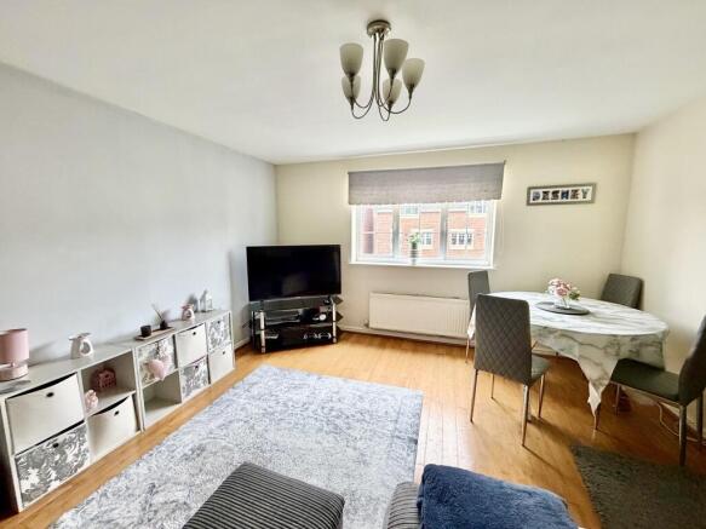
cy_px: 264
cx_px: 353
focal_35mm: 14
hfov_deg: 102.1
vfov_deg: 85.7
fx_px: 285
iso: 320
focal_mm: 2.22
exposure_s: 1/50
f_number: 2.2
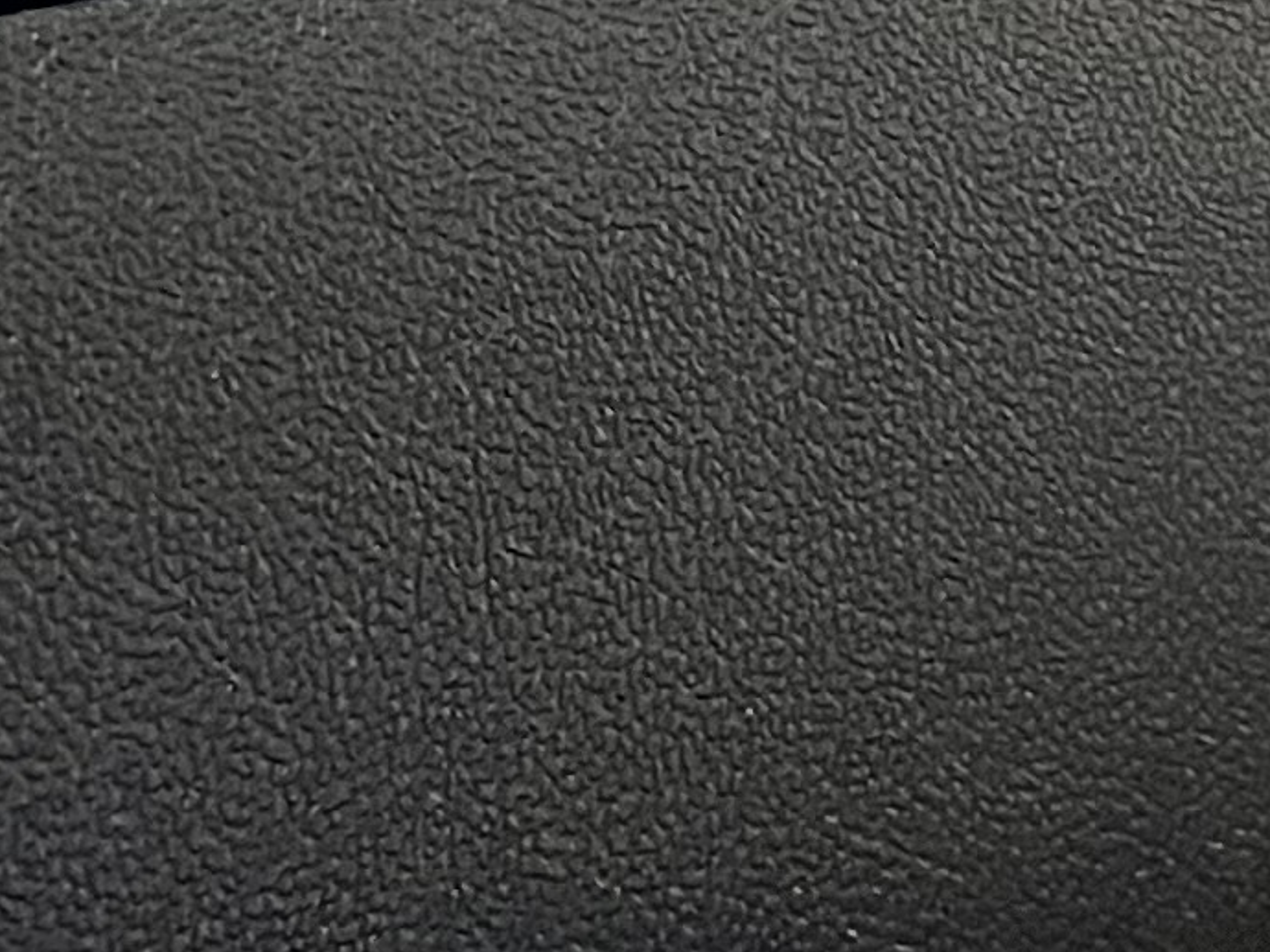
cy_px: -295
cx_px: -377
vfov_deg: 9.6
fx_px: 5575
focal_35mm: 152
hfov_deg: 12.6
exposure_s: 1/30
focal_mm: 5.1
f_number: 1.6
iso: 640
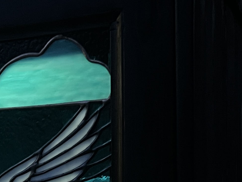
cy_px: 245
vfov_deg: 13.3
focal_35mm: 107
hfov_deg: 17.6
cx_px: -35
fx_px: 748
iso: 1000
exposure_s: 1/29
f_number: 1.5
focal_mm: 5.7
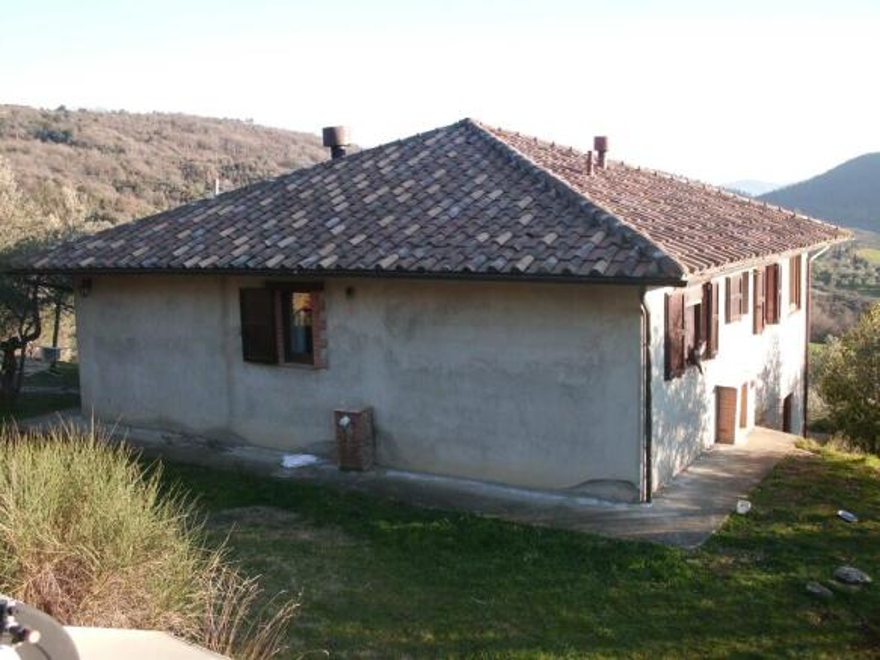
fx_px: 915
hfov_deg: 51.4
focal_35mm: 36
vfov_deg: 39.6
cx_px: 440
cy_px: 330
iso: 100
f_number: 2.9
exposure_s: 1/320
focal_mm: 6.3
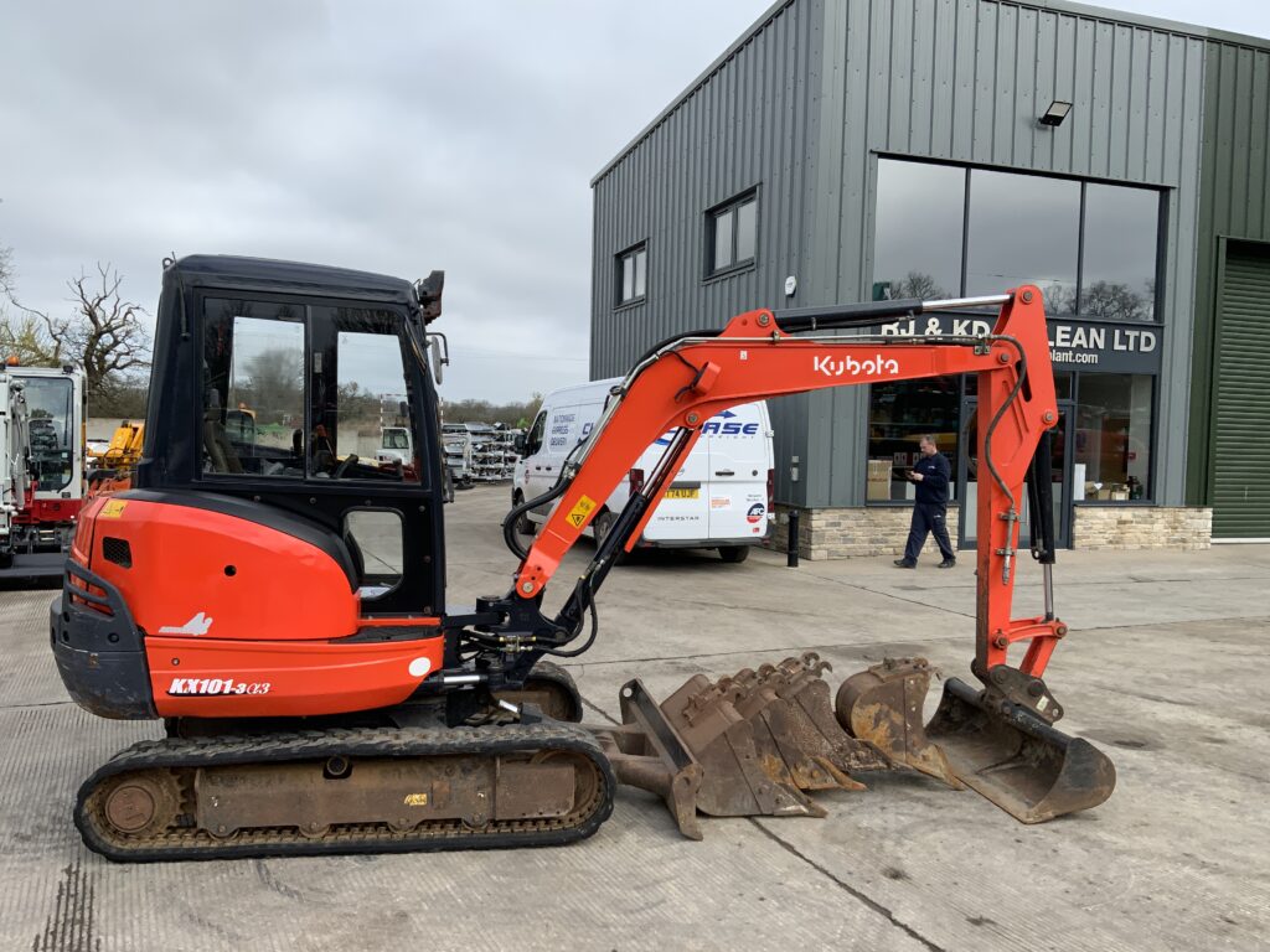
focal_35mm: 29
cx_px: 635
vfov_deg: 48.2
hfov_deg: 61.7
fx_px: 1064
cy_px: 476
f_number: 1.8
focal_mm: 3
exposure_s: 1/898
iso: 16
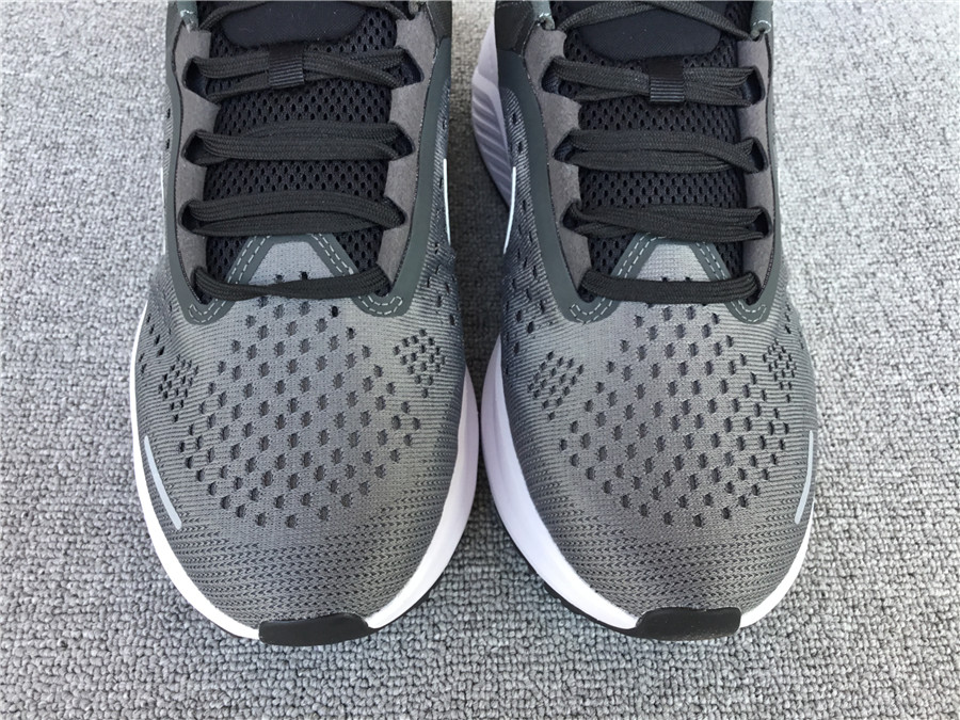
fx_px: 860
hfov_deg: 58.4
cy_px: 360
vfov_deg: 45.4
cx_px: 480
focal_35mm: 31
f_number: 2.4
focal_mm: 3.3
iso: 40
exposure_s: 1/100
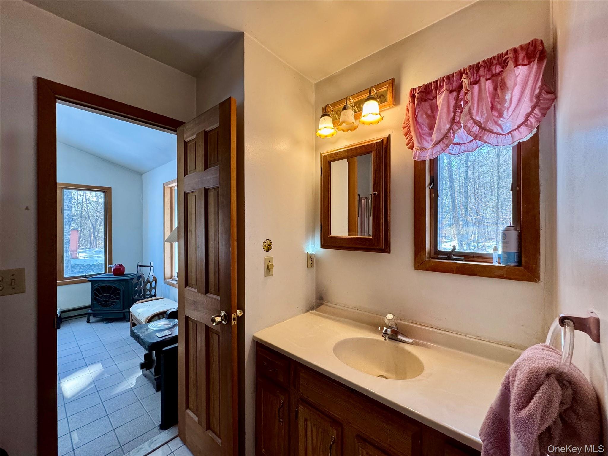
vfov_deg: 85.7
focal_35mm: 14
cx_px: 304
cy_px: 228
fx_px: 246
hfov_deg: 102.1
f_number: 2.2
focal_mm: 2.22
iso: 250
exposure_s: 1/120
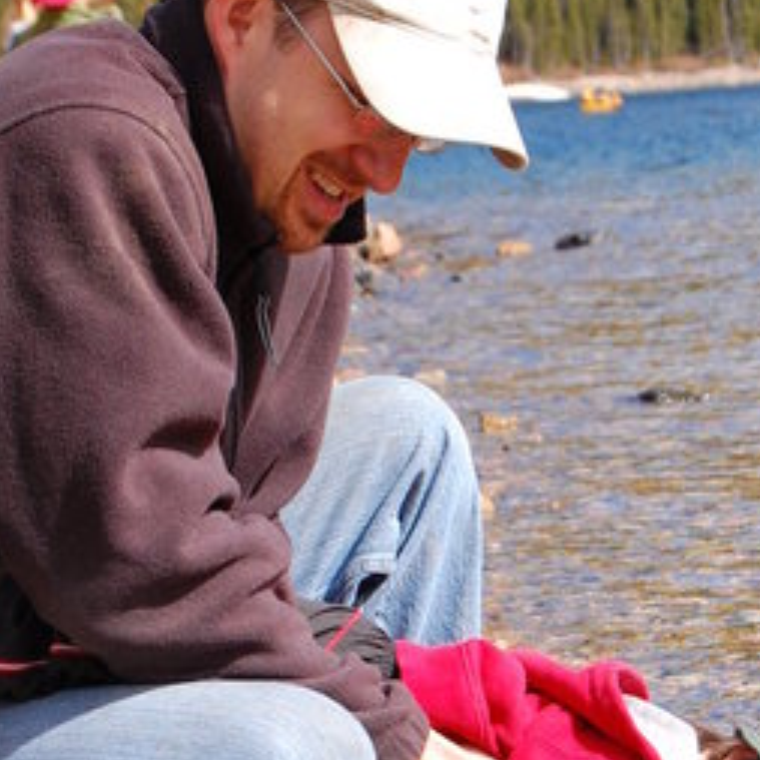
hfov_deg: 9.9
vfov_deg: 9.8
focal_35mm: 177
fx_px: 4398
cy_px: 628
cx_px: 436
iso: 400
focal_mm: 55
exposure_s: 1/400
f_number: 10
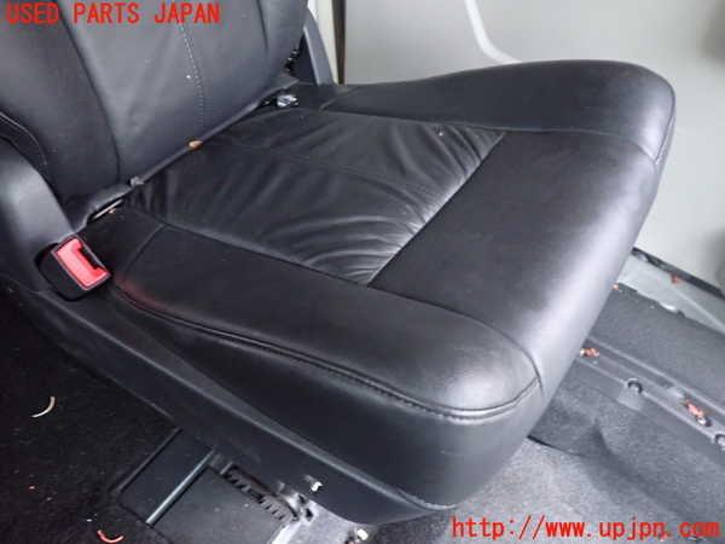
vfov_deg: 46.8
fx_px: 628
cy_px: 272
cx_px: 362
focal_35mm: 30
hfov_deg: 60.0
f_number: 2.3
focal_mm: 5.4
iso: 800
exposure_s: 1/13
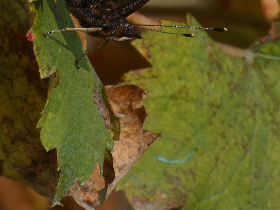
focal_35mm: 1829
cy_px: -18
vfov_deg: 0.8
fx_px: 14791
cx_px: 117
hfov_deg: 1.1
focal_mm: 143.4
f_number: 8
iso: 80
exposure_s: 1/250
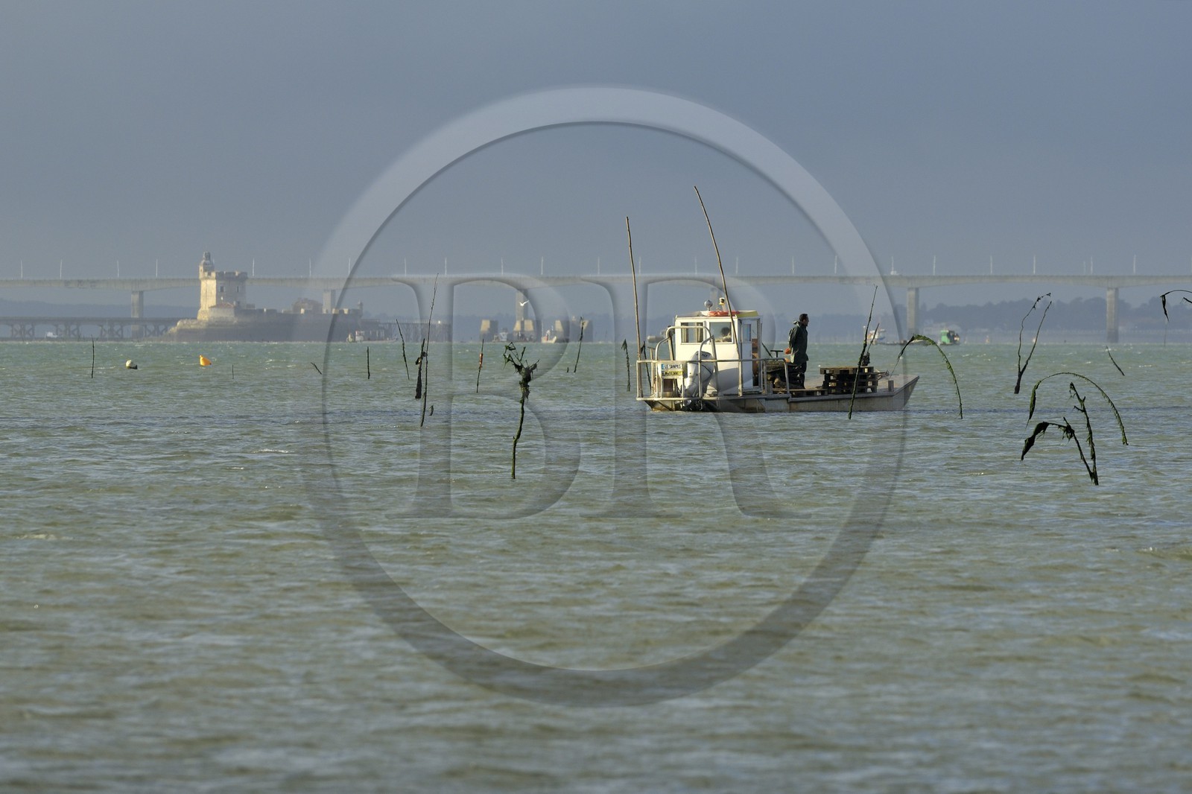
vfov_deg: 4.6
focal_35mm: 300
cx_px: 596
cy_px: 397
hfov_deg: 6.9
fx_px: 9931
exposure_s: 1/400
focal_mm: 200
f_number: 5
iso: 100
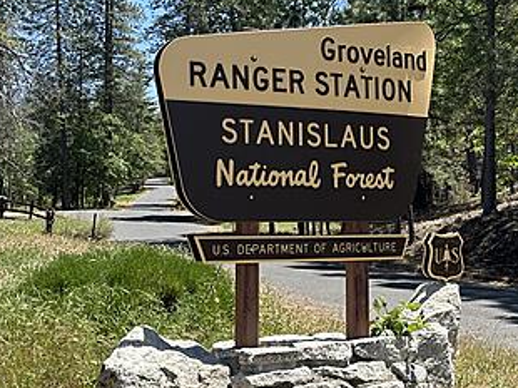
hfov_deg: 58.2
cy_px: 224
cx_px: 287
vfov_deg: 45.2
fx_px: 464
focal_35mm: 31
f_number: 1.78
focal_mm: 6.86
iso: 80
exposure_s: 1/2525
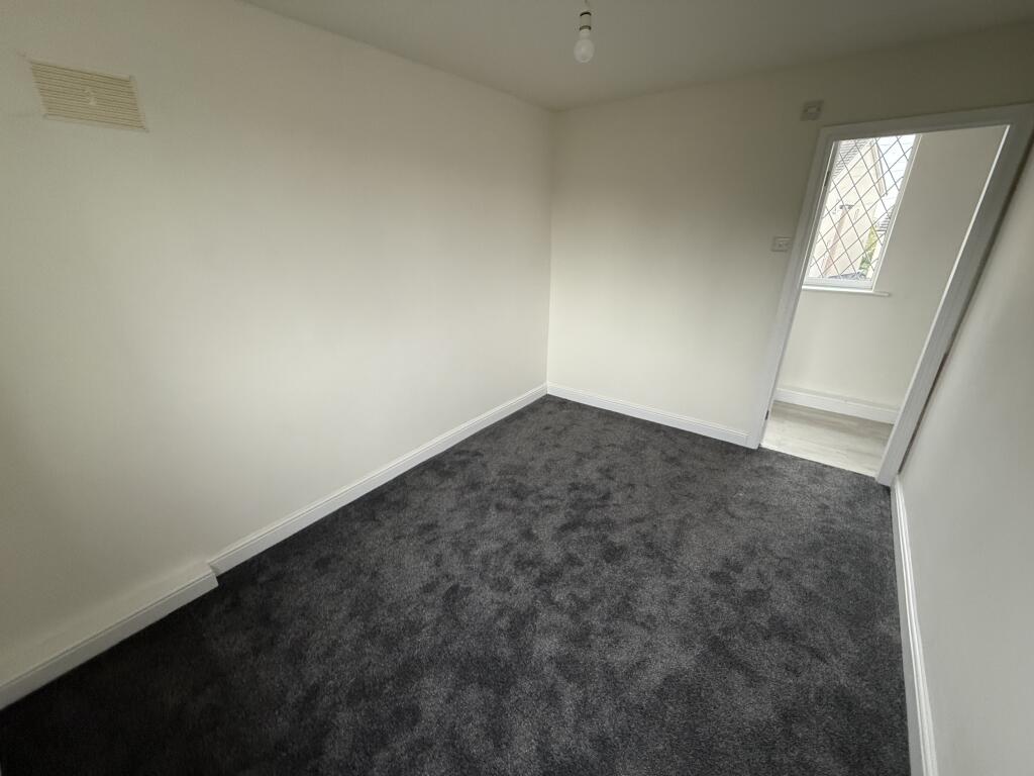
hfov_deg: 102.1
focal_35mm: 14
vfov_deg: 85.7
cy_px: 388
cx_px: 517
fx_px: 418
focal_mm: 2.22
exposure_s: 1/84
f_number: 2.2
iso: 320
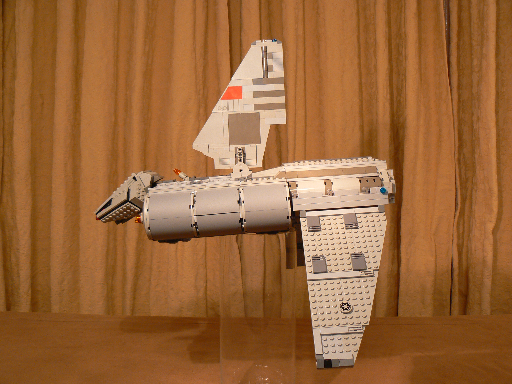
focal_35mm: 36
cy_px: 192
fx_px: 532
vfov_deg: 39.7
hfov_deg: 51.4
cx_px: 256
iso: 100
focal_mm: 6
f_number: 3.2
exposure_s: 1/5
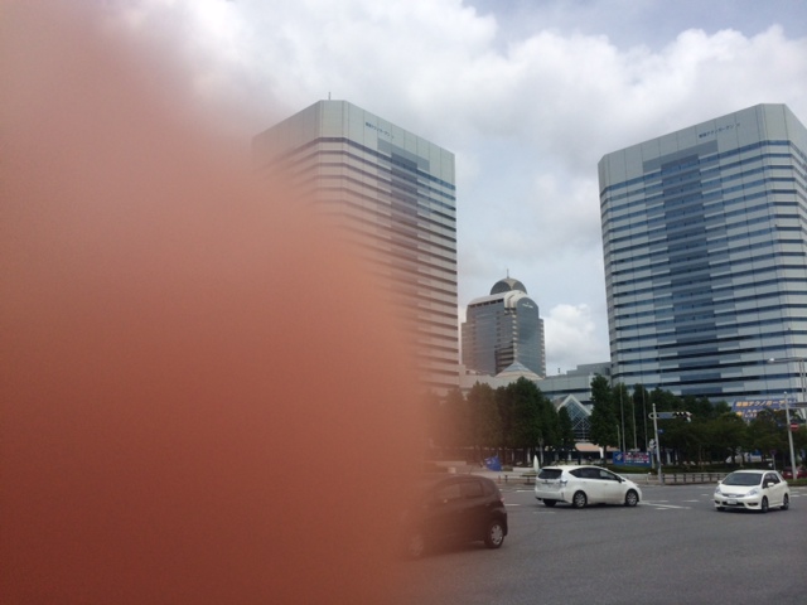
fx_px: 699
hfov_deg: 60.0
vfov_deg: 46.8
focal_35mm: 30
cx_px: 404
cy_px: 302
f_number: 2.2
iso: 40
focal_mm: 4.12
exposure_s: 1/5128
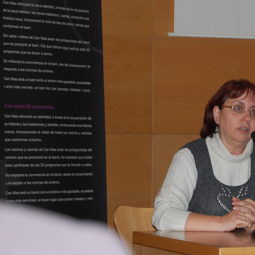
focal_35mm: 143
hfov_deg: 12.1
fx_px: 1191
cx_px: 233
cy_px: 120
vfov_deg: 12.2
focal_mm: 55
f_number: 5.6
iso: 450
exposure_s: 1/60
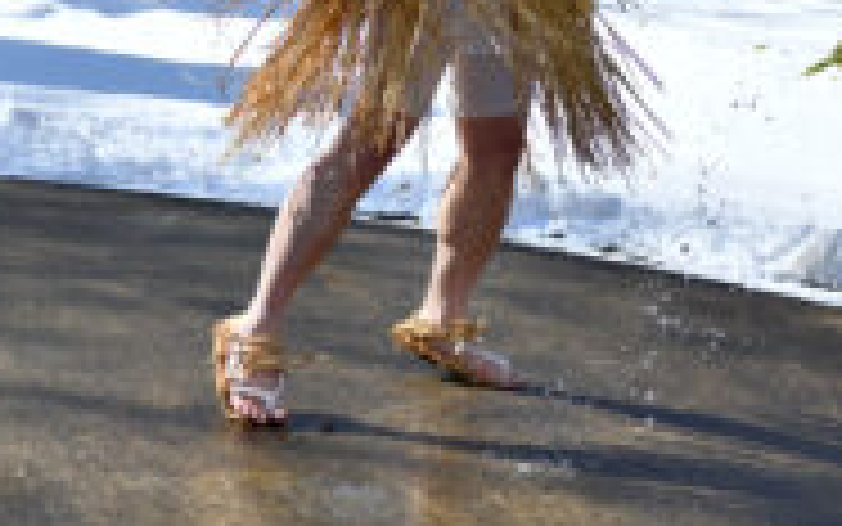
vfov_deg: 9.7
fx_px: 3007
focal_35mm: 131
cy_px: -279
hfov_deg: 15.6
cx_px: 856
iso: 100
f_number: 3.5
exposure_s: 1/1600
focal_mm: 34
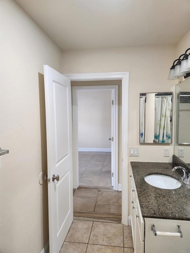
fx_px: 168
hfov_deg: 58.9
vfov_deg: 73.9
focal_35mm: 23
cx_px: 95
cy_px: 126
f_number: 1.8
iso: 250
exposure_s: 1/120
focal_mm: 5.4
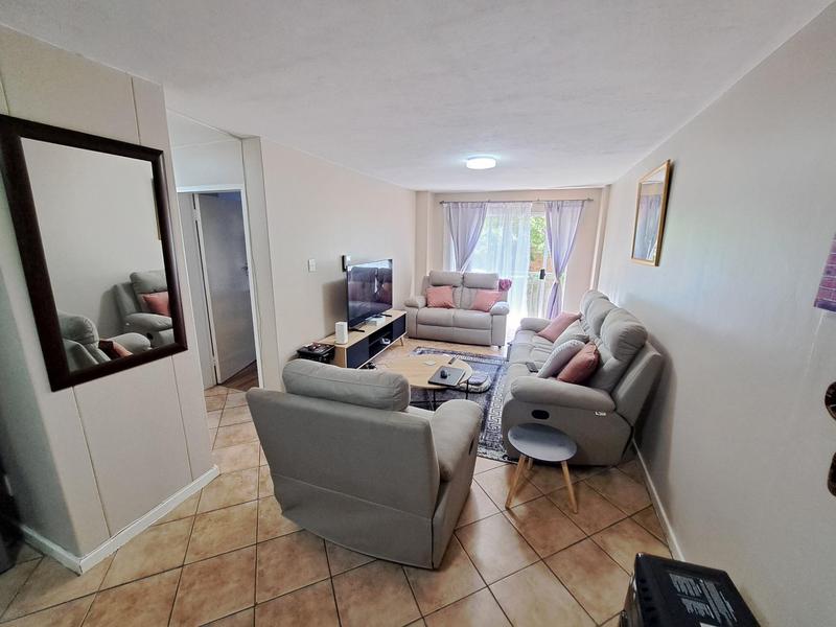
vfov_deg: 89.9
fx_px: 314
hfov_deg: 106.2
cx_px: 418
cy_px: 314
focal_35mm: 13
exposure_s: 1/50
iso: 200
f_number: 2.2
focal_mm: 1.74
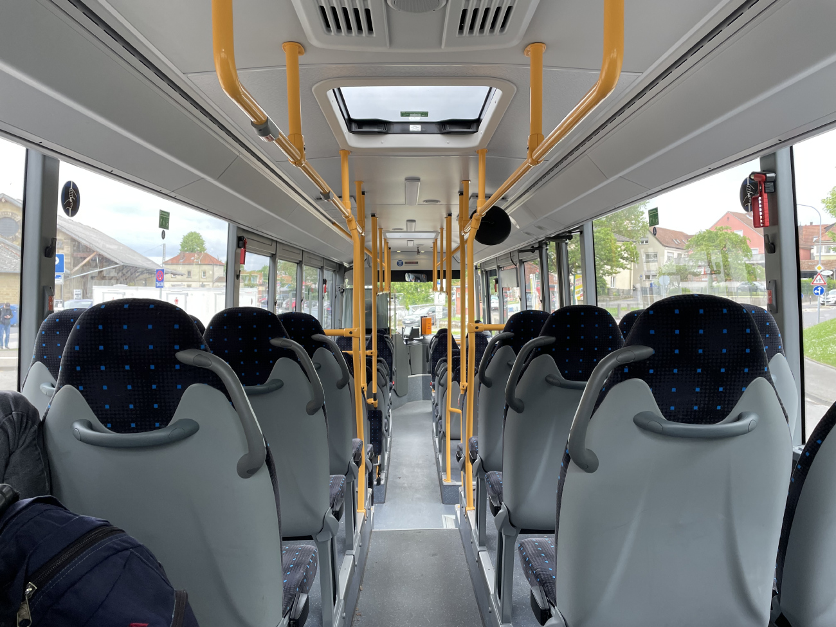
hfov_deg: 67.3
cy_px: 314
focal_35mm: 26
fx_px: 628
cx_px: 418
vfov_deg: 53.1
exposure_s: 1/121
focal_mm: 4.2
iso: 50
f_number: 1.6
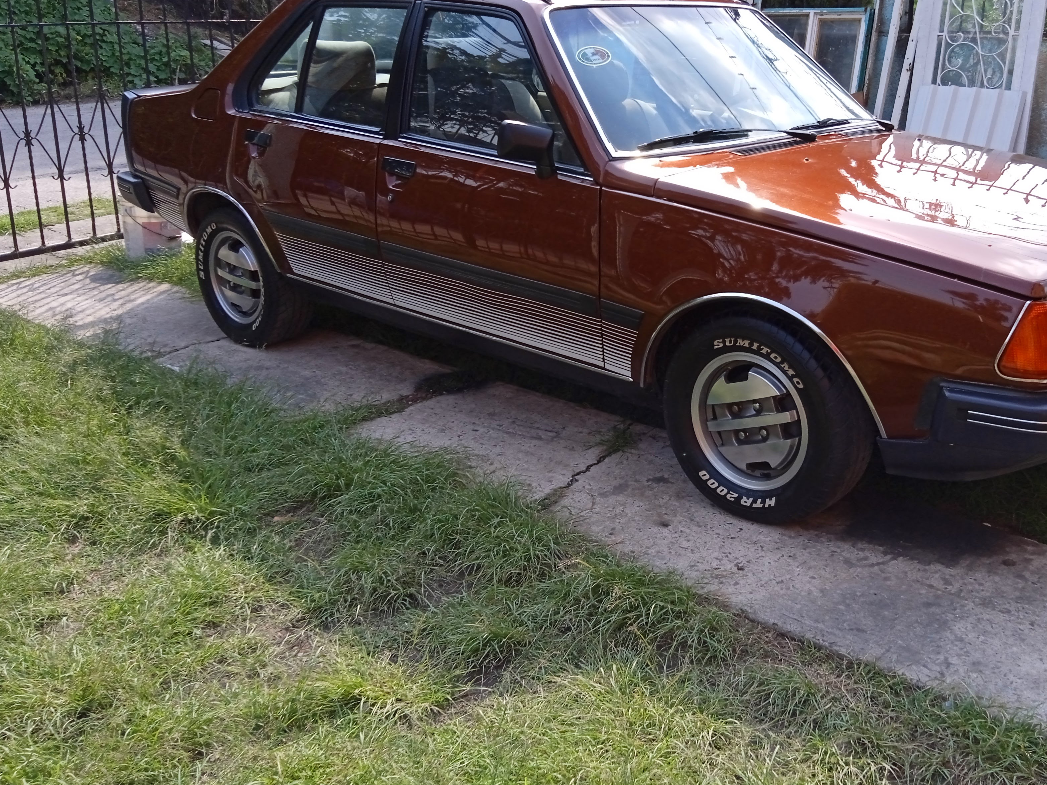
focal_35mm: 37
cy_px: 321
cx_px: 662
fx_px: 1119
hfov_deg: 49.6
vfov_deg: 38.5
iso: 100
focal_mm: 3.43
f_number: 2.2
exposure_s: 1/329
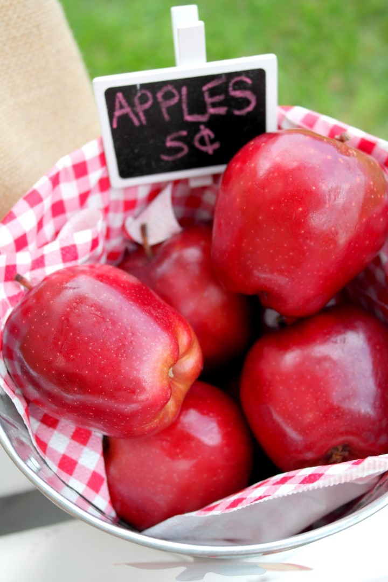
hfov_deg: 25.5
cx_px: 194
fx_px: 857
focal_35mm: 53
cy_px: 291
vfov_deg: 37.5
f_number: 4.5
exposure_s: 1/125
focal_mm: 35
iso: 200
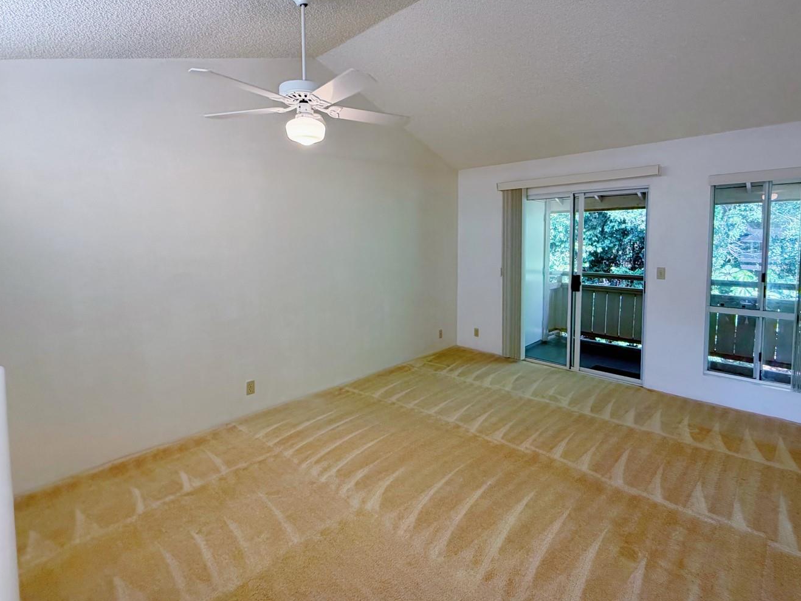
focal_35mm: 17
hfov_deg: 90.9
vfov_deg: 74.4
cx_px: 424
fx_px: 393
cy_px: 262
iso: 160
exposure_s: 1/120
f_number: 2.2
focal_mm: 2.22
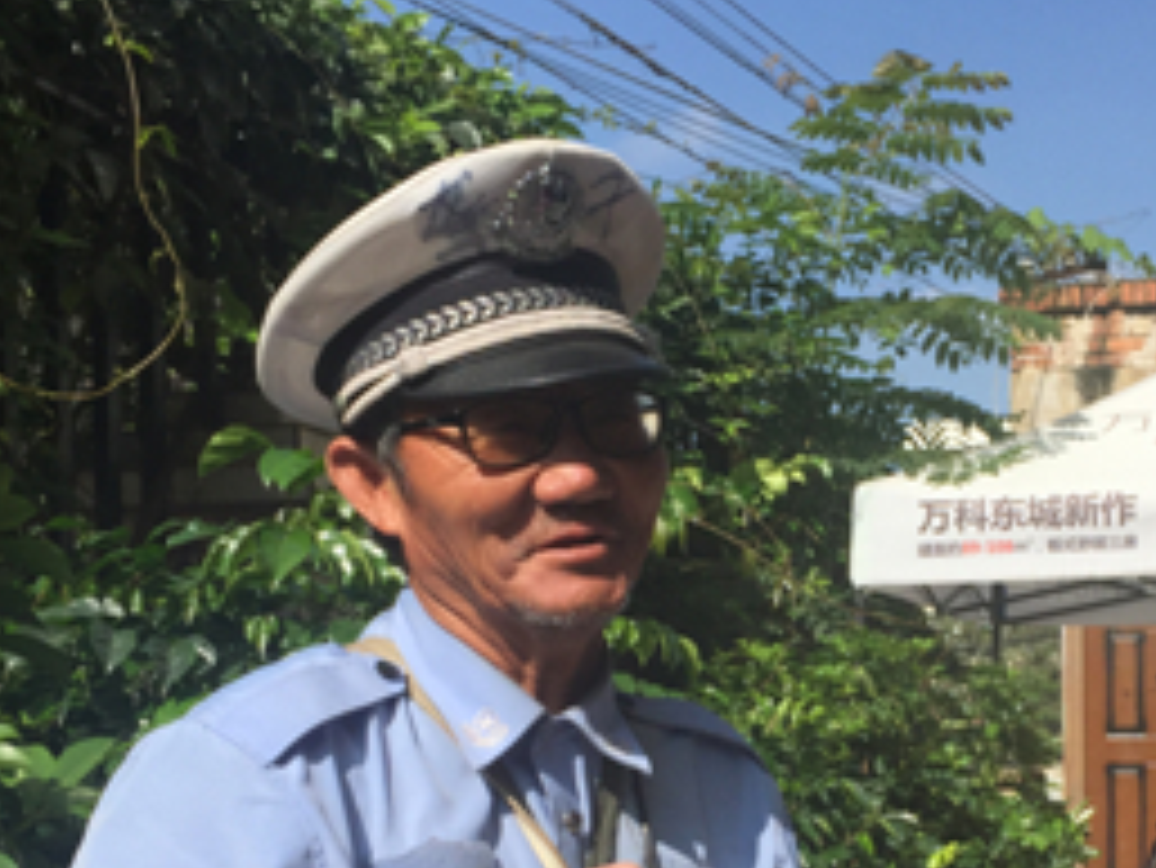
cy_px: 850
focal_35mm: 62
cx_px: 859
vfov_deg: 22.8
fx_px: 2071
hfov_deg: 30.7
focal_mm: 4.15
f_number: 2.2
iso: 32
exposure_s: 1/2198
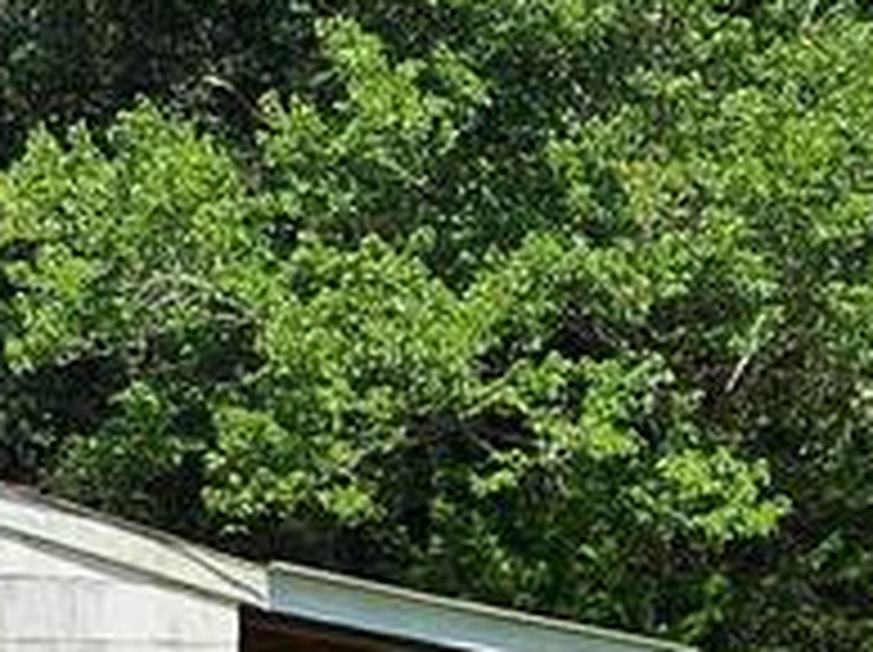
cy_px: 288
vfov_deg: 8.7
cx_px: -68
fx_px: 4307
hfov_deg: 11.4
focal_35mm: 171
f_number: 1.8
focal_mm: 5.4
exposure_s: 1/1751
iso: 25
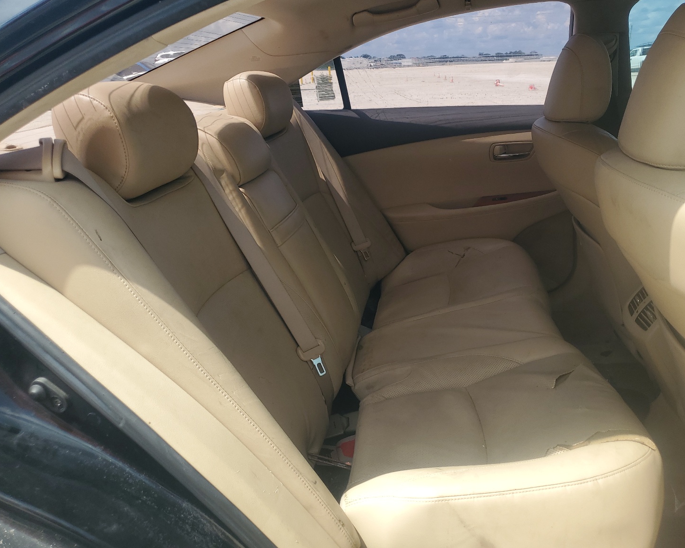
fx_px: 568
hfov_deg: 62.2
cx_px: 364
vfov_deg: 51.5
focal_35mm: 28
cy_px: 280
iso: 50
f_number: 1.5
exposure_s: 1/1667
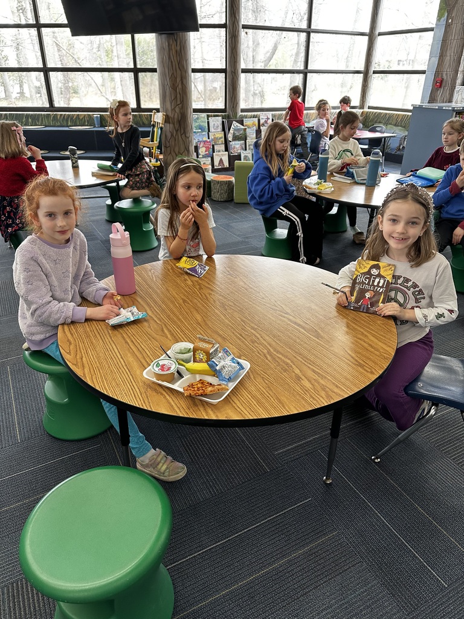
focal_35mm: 24
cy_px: 310
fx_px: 429
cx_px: 232
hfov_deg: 56.8
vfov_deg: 71.6
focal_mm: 6.86
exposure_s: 1/120
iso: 200
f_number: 1.78
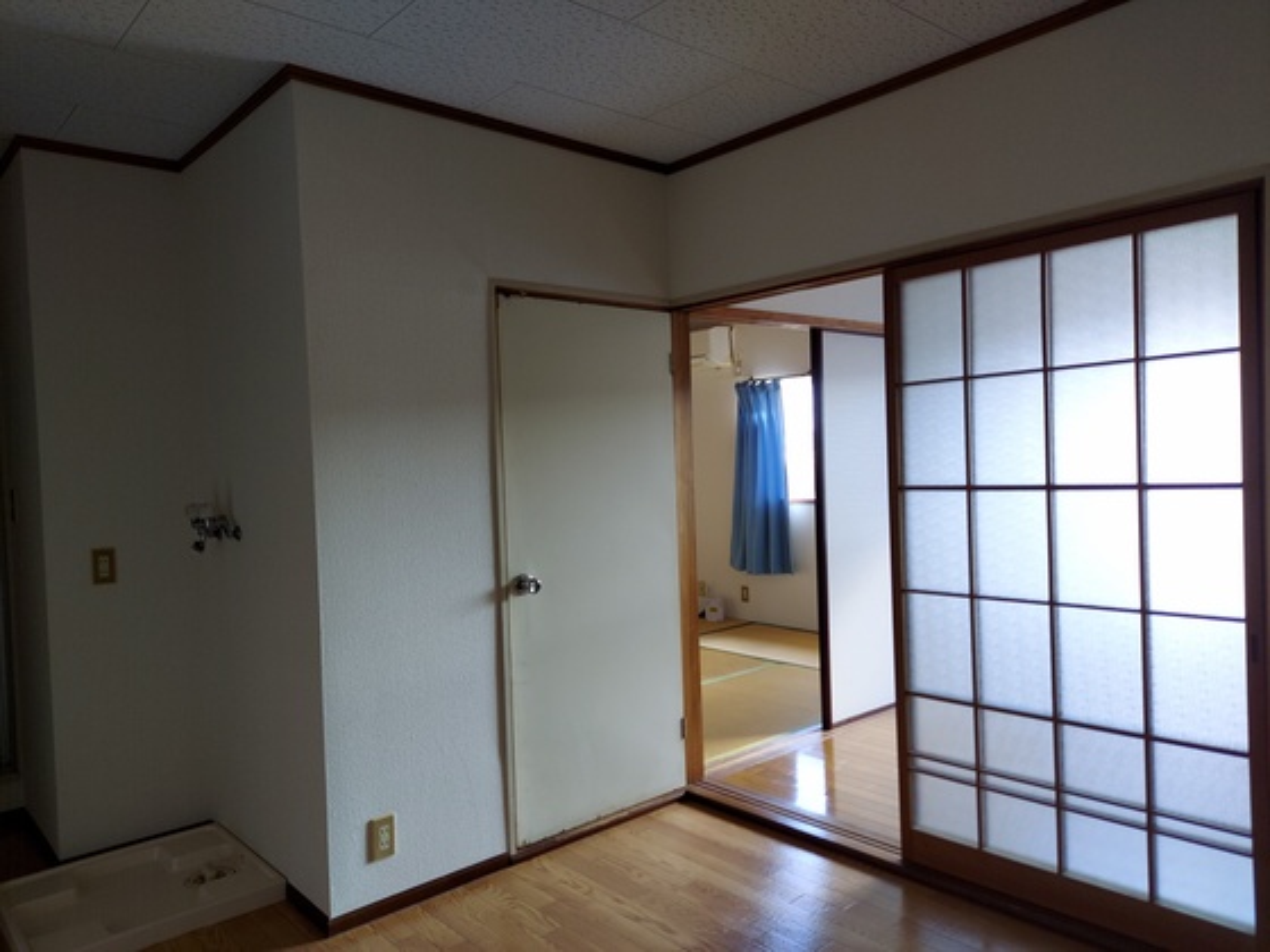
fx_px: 917
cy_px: 476
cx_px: 635
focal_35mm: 25
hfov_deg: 69.4
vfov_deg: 54.9
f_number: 2
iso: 125
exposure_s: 1/60
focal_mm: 4.6
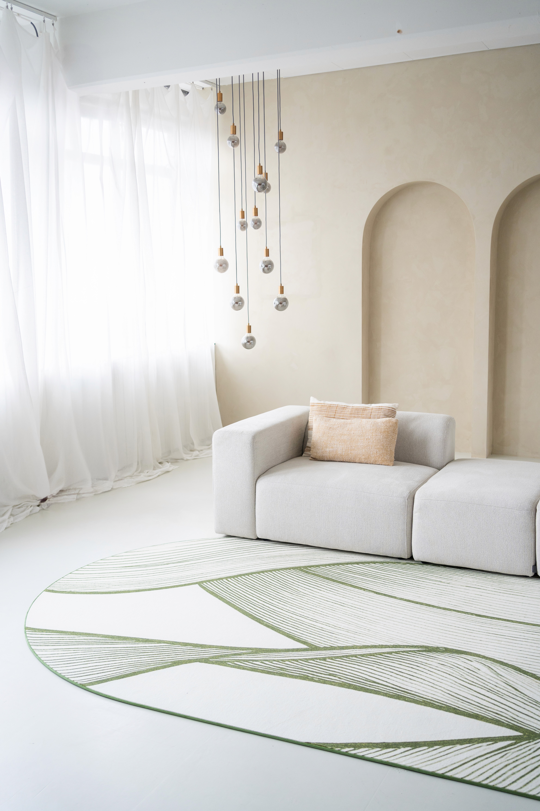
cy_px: 406
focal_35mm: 35
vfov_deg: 54.4
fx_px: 787
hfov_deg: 37.9
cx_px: 270
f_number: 2.8
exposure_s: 1/125
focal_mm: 35
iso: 1000
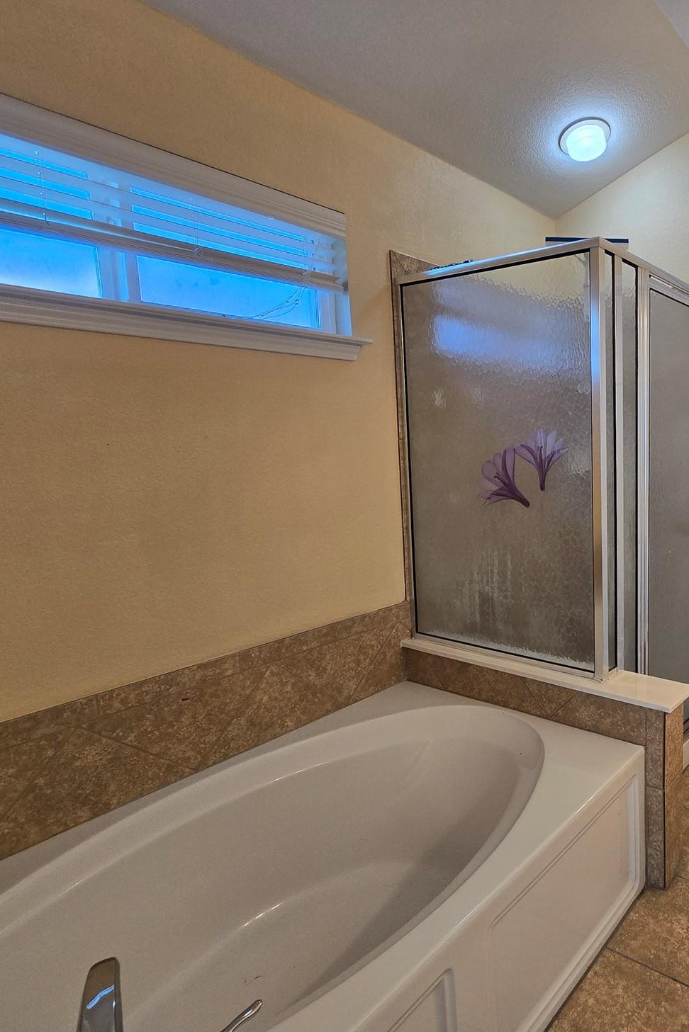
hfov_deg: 55.4
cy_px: 506
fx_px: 545
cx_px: 629
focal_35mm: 19
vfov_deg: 86.9
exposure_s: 1/60
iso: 80
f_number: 2.2
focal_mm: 2.2
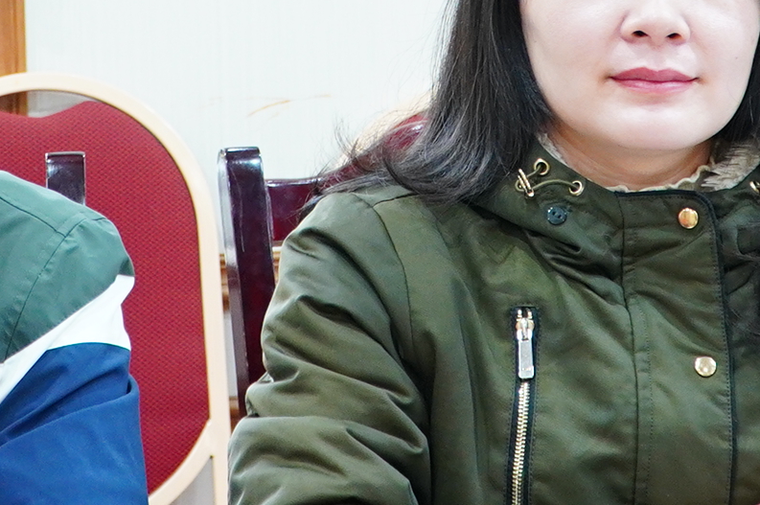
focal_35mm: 131
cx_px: 430
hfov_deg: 15.7
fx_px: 2760
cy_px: -79
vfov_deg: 10.3
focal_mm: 23
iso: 1000
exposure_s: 1/20
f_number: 4
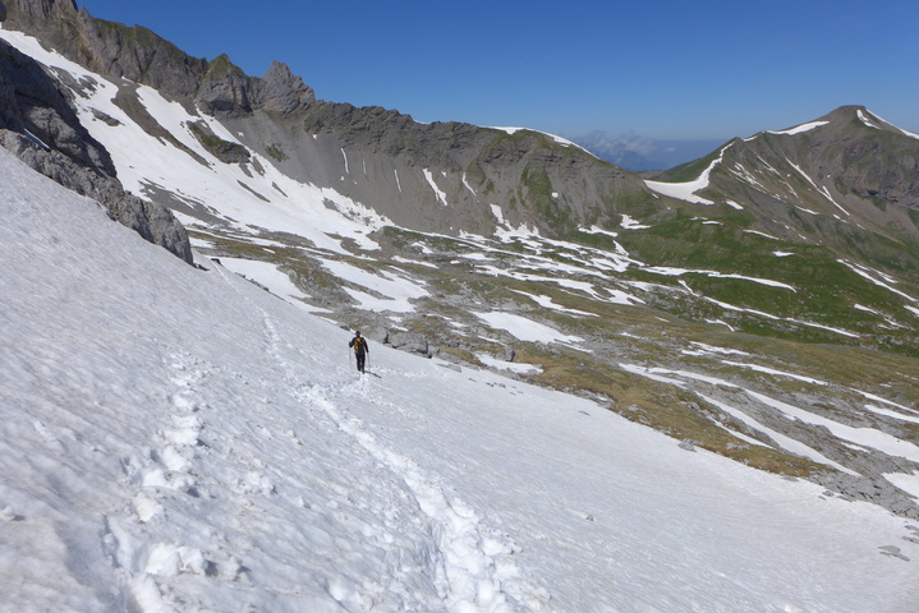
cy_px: 306
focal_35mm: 24
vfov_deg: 53.2
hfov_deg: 73.7
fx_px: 613
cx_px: 460
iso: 80
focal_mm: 4.7
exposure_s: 1/1600
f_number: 4.5
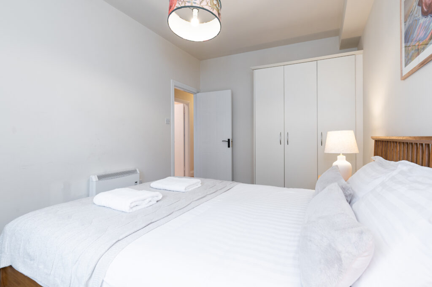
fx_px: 204
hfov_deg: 93.3
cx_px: 216
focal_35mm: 17
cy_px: 144
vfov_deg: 70.3
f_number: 6.3
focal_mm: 17
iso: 400
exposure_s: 1/20
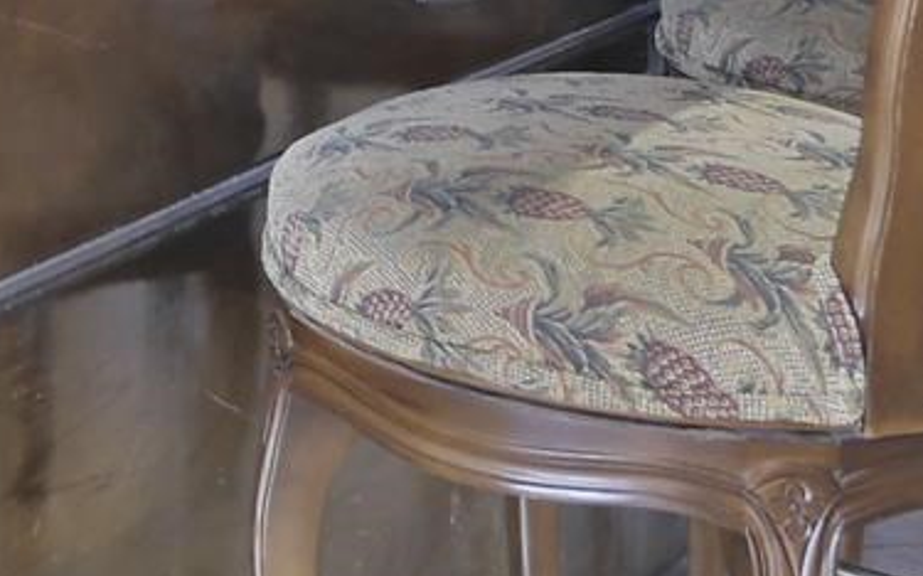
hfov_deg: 19.3
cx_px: -293
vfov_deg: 11.8
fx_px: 2489
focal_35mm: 99
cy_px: -572
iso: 400
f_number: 4
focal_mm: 7
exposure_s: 1/3
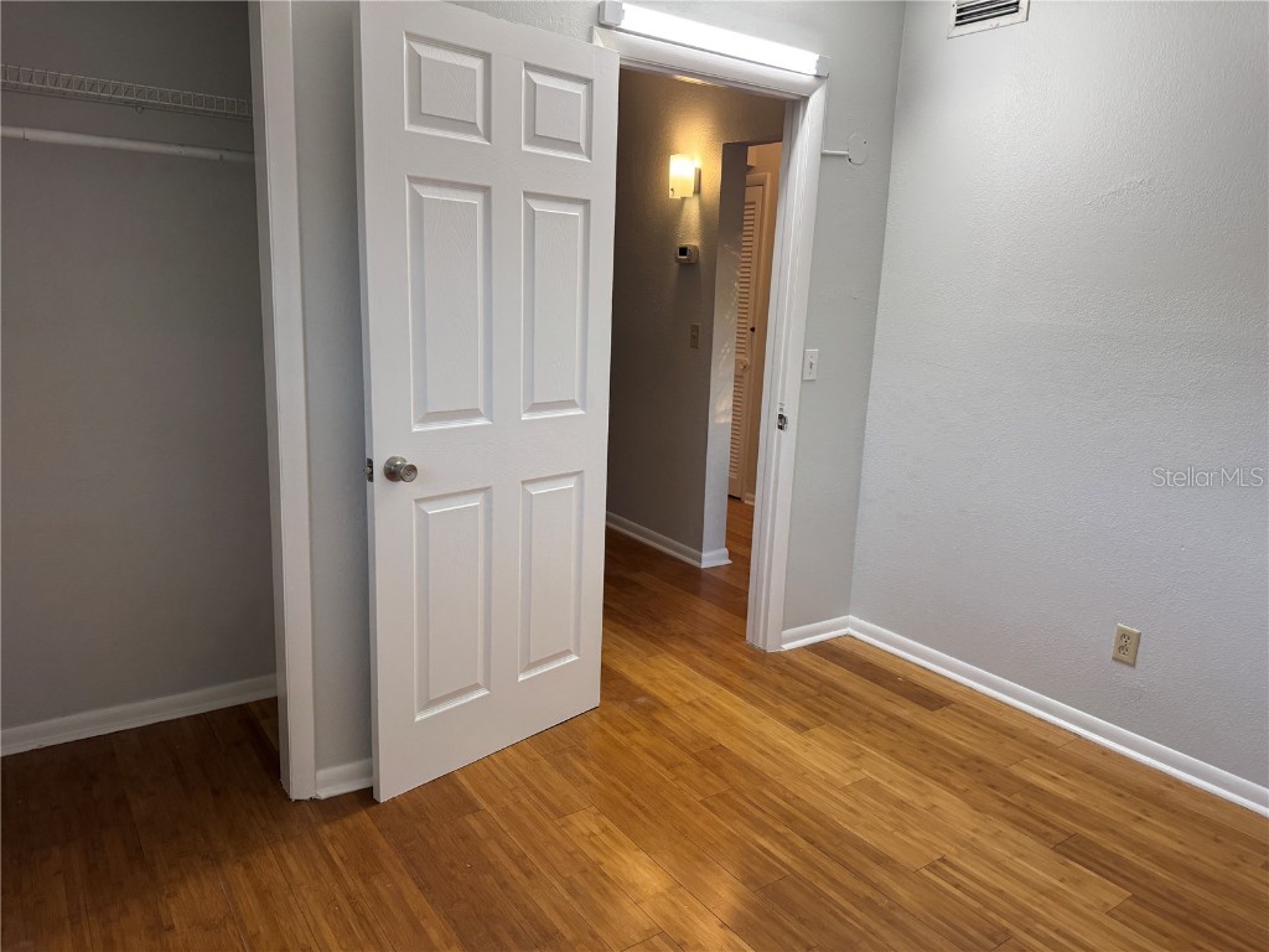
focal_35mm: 24
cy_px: 476
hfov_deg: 71.6
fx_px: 880
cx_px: 634
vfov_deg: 56.8
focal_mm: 6.76
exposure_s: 1/120
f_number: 1.78
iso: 160
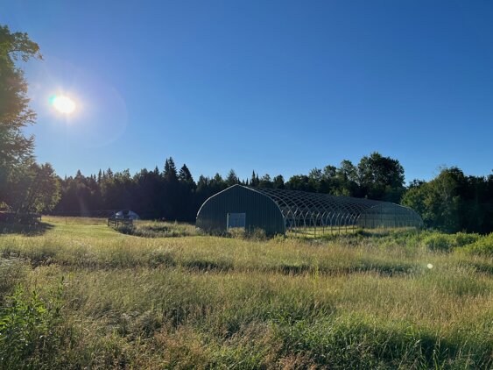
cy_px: 185
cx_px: 246
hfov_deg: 67.3
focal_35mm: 26
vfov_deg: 53.0
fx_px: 370
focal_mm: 5.1
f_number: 1.6
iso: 50
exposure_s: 1/5556
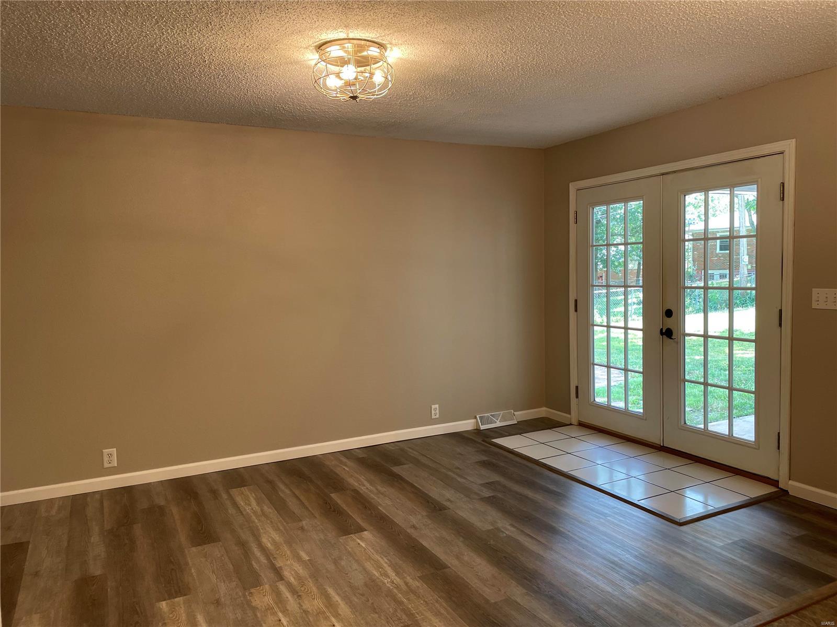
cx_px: 418
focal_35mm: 26
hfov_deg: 67.3
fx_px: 629
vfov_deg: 53.1
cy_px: 314
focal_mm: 4.2
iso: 64
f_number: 1.6
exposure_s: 1/60
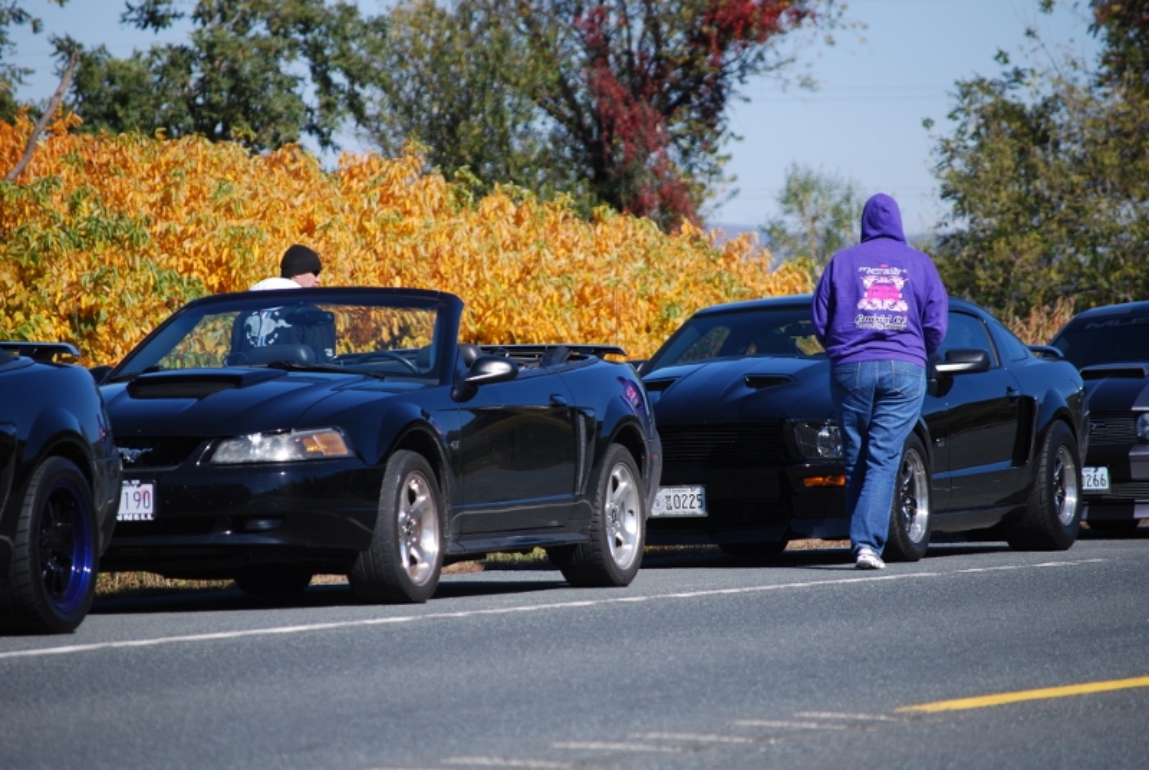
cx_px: 574
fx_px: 7671
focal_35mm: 240
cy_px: 385
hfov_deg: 8.6
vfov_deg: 5.7
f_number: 5.3
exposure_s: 1/800
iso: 200
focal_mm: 160
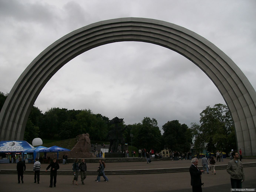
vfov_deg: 39.6
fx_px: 266
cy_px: 96
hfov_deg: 51.4
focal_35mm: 36
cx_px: 128
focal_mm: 6
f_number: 2.8
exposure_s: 1/250
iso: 50
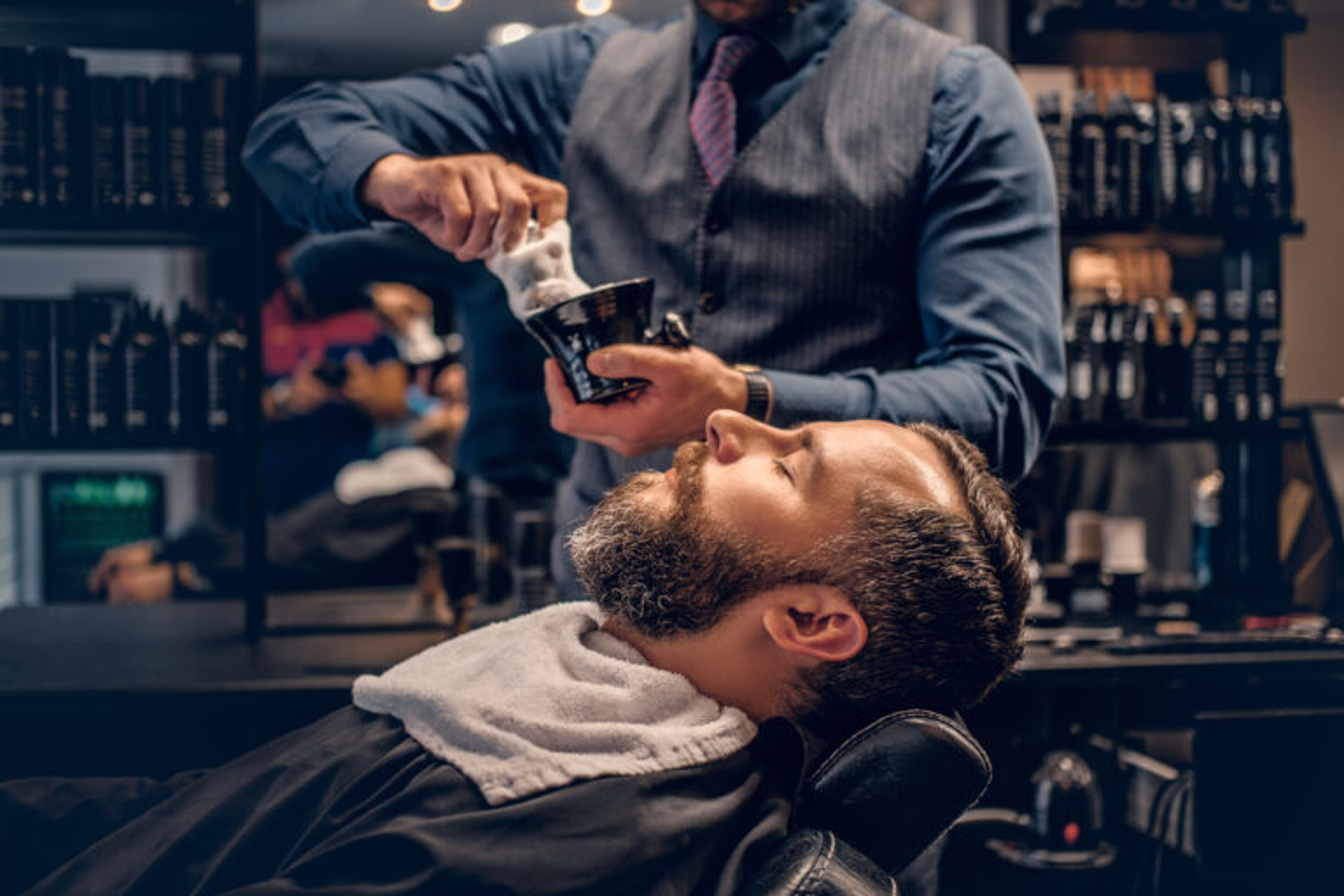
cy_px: 448
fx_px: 1979
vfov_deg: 25.5
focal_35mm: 53
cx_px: 672
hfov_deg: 37.5
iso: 320
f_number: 2
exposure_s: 1/125
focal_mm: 35
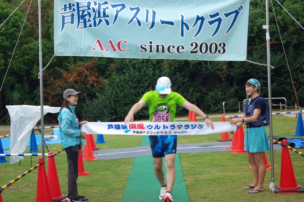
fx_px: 545
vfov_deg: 21.1
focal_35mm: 64
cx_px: 152
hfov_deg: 31.2
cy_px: 101
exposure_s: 1/90
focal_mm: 43
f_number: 4.5
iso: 100
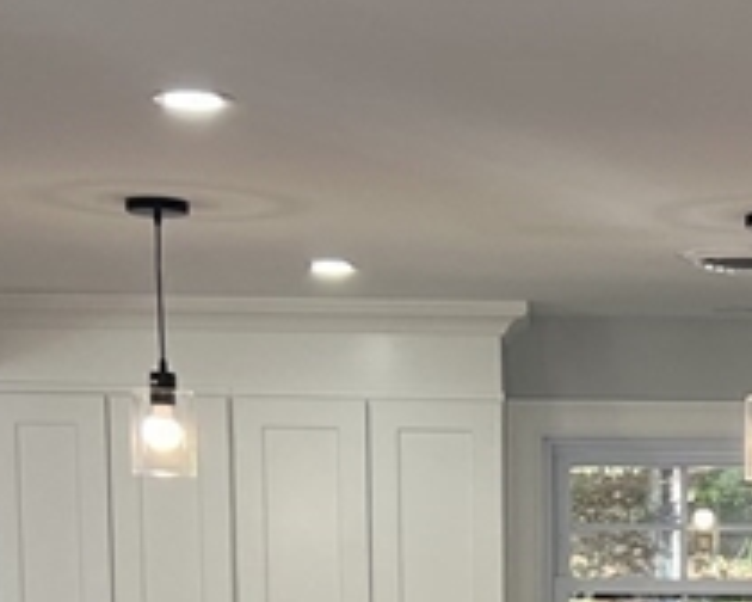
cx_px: 763
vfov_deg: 11.7
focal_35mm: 124
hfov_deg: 15.2
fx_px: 2760
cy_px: 993
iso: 64
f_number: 1.5
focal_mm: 5.7
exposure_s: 1/120
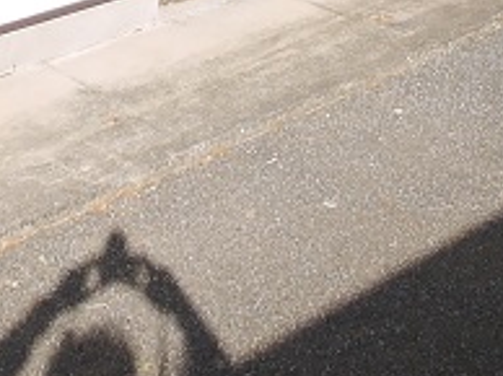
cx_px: 200
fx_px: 1176
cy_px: -638
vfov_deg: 12.3
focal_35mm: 81
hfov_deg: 24.1
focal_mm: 7
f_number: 7.1
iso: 160
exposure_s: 1/320
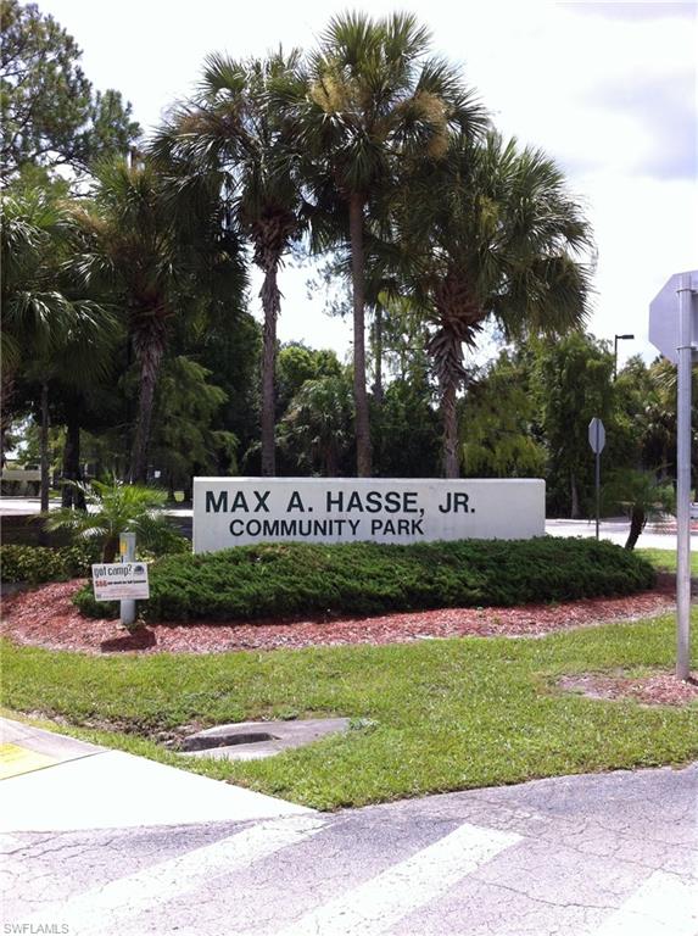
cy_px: 468
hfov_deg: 40.6
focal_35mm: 35
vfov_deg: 52.7
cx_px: 349
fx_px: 944
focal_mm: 3.85
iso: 80
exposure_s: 1/838
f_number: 2.8
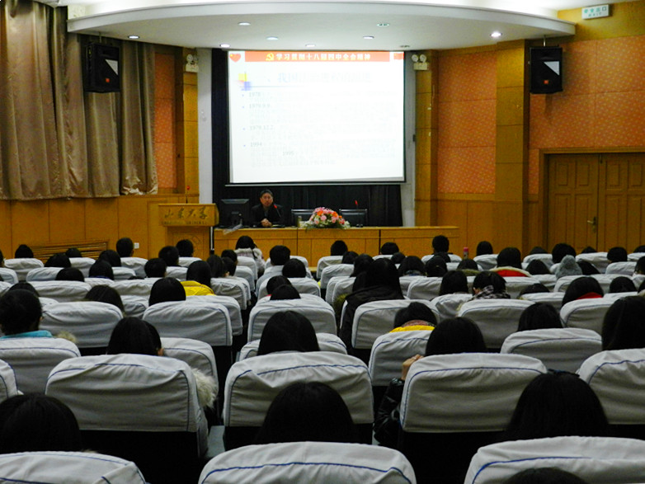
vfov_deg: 31.5
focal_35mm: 46
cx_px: 322
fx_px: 857
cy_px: 242
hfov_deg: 41.2
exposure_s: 1/20
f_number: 4.2
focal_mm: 8.1
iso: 400
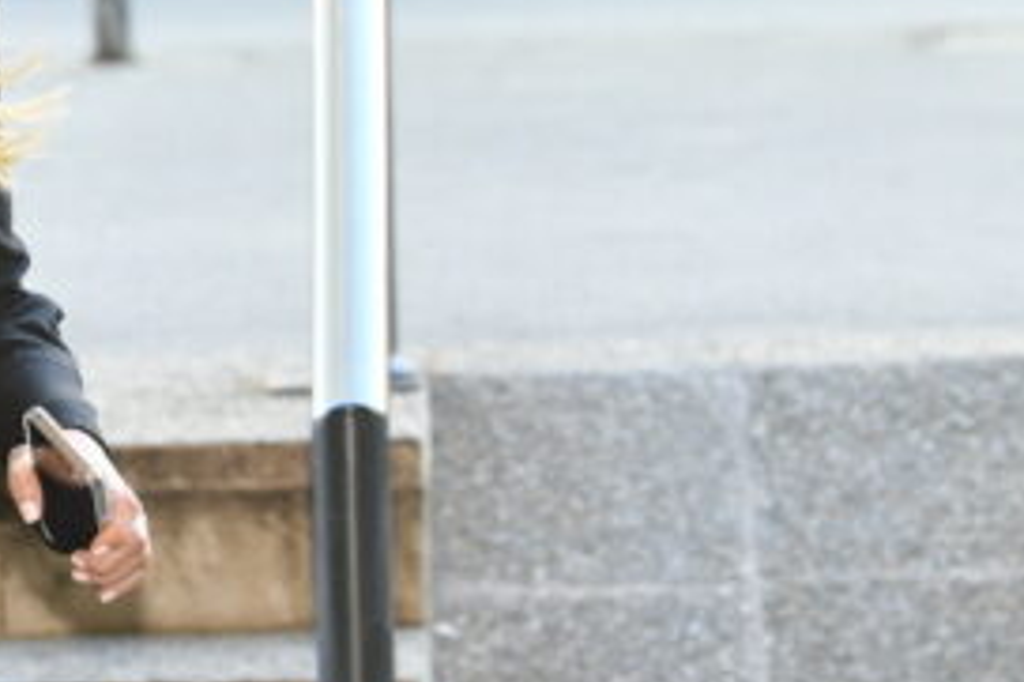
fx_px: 7988
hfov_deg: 7.3
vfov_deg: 4.9
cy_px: 136
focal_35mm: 281
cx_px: -294
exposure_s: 1/250
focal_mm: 102
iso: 1000
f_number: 4
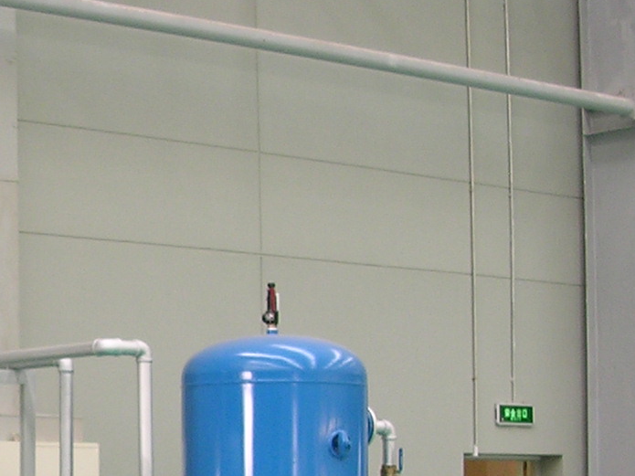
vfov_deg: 13.0
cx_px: -102
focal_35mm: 112
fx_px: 2054
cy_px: 477
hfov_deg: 16.9
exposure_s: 1/19.8
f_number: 2.8
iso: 100
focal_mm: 5.8
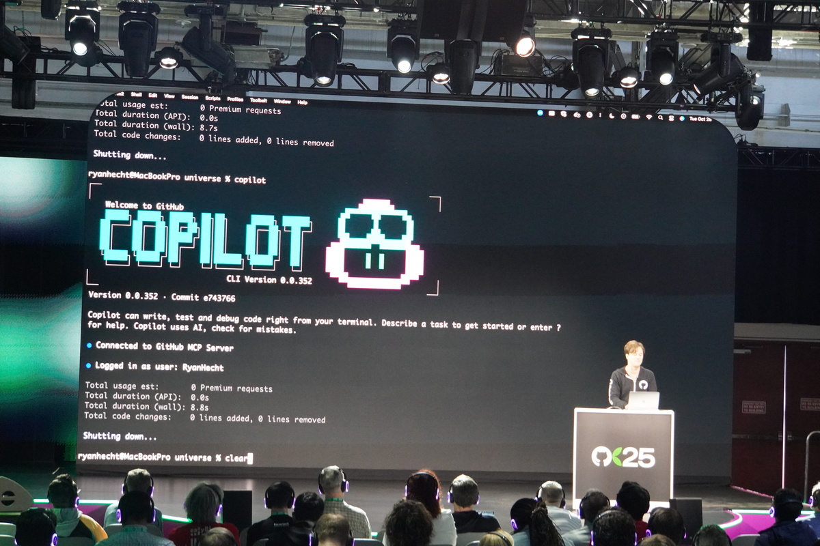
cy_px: 273
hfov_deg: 26.1
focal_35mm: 78
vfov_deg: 17.6
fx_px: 1770
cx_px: 410
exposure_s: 1/80
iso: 5000
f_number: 5.6
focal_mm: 51.8
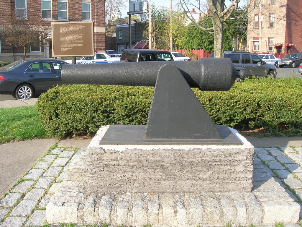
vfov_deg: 39.7
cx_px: 151
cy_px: 114
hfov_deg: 51.4
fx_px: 314
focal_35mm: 36
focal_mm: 6
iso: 50
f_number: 4.9
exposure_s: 1/114
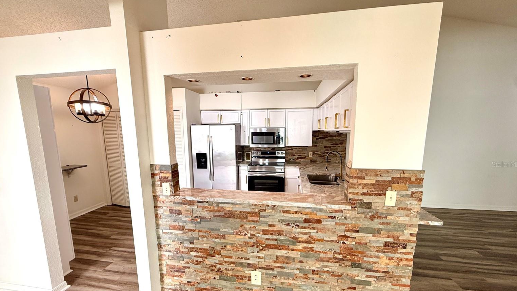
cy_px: 164
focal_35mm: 16
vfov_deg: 66.8
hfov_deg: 99.3
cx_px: 253
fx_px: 219
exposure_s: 1/120
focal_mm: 2.22
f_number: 2.2
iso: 100
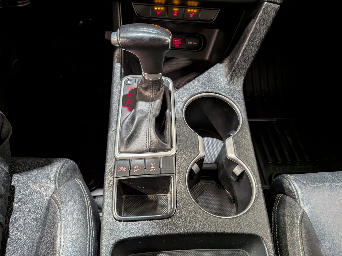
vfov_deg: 56.8
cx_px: 171
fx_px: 237
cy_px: 128
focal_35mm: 24
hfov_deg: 71.6
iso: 29
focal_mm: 4.53
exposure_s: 1/50
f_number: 1.7
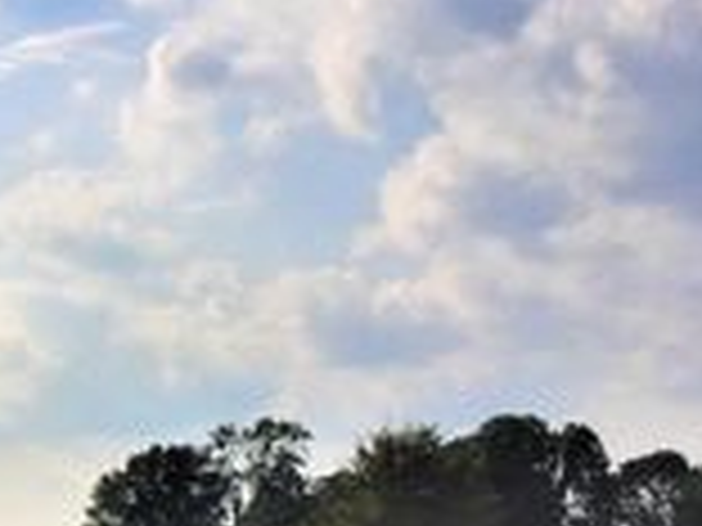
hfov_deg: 19.0
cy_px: 762
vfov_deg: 14.9
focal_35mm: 93
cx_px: -288
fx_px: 1886
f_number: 2.2
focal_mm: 4.15
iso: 32
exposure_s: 1/6623
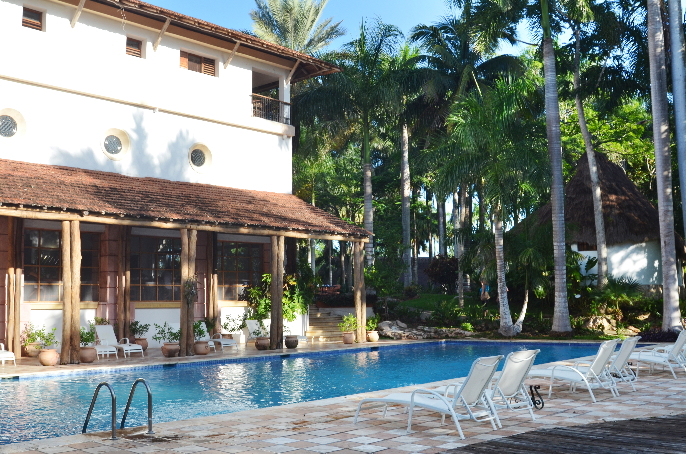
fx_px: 685
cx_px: 343
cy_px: 227
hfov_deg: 53.2
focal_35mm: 36
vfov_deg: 36.7
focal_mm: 24
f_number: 8
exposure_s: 1/250
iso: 200
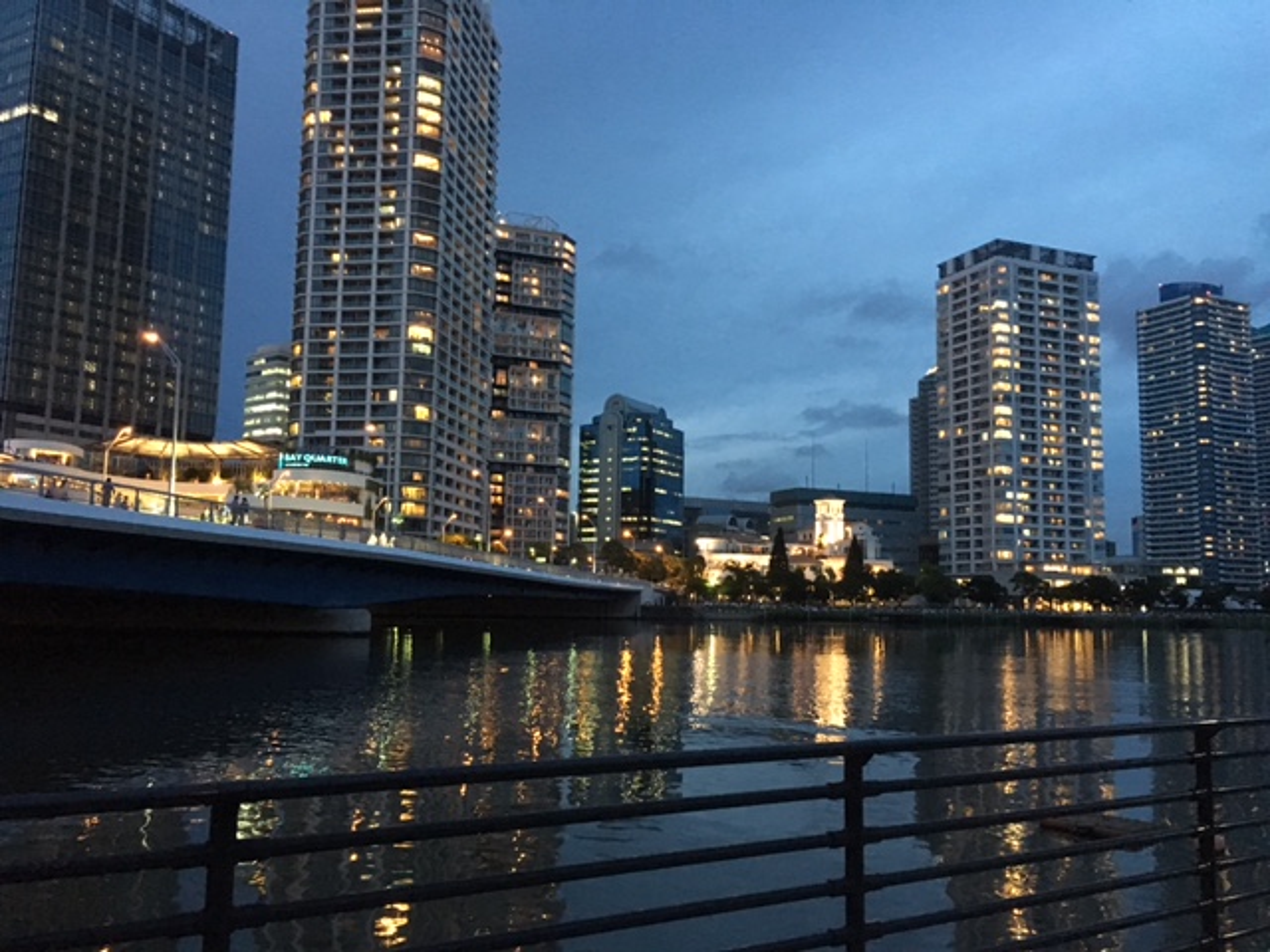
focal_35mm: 29
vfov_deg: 48.2
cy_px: 476
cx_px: 635
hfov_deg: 61.7
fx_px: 1064
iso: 320
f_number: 2.2
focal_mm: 4.15
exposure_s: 1/15
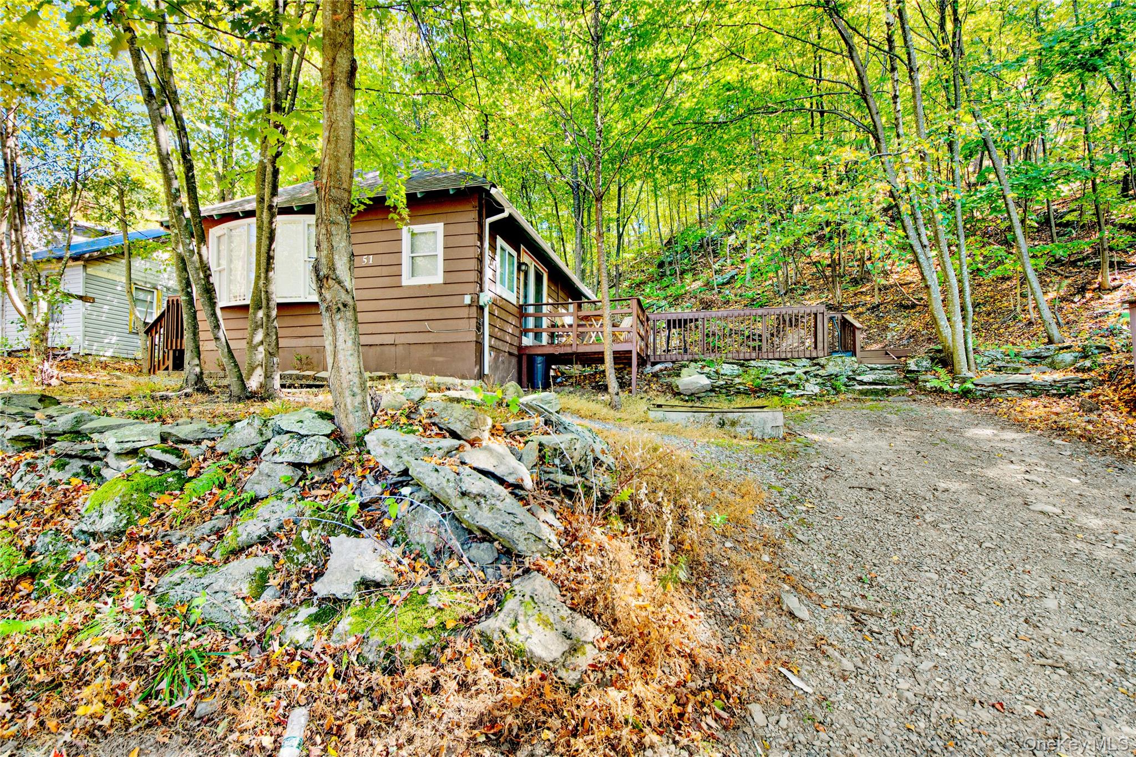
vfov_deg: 80.2
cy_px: 378
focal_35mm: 14
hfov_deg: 103.3
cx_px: 568
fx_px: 450
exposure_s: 1/13
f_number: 8
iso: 100
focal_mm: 9.5
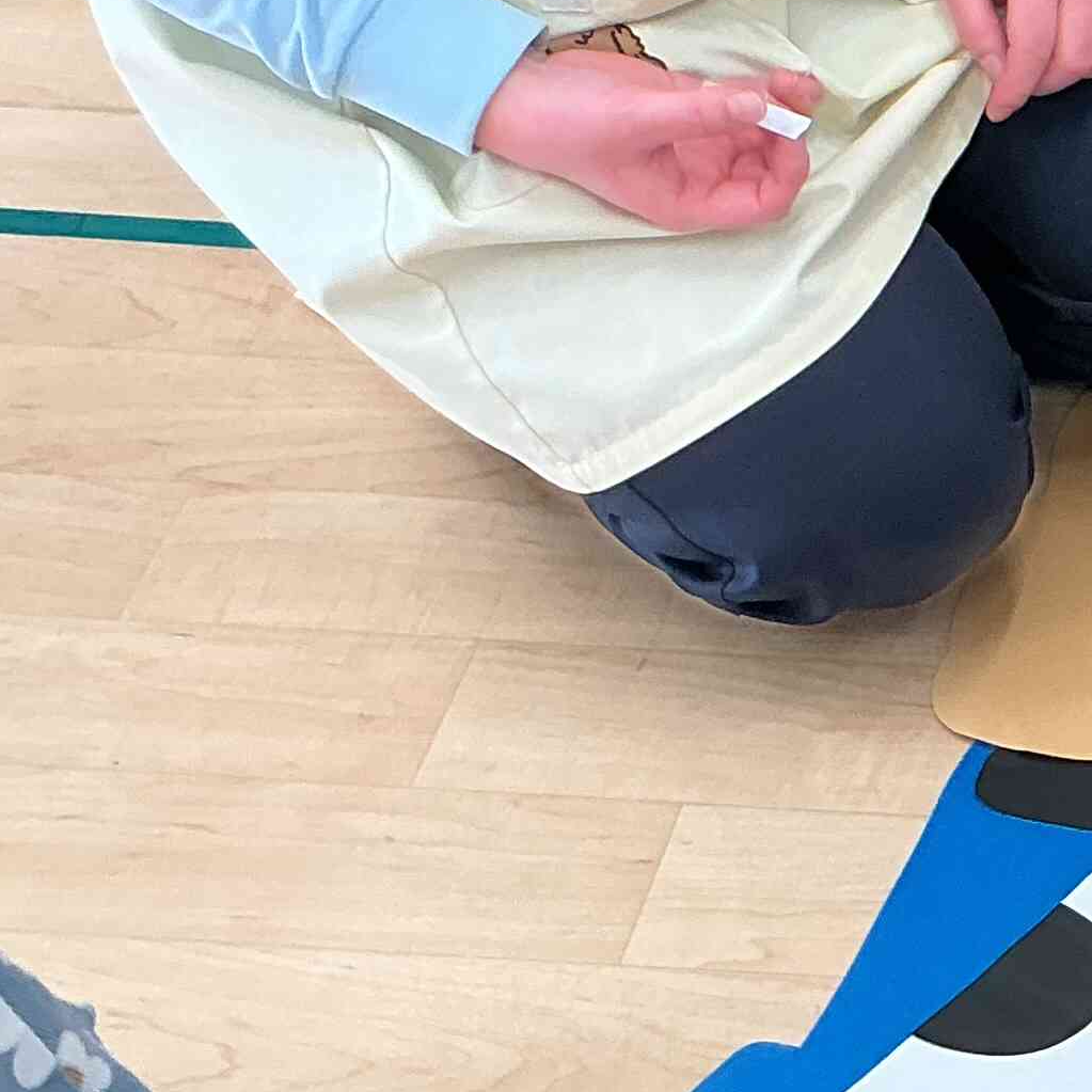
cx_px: 2048
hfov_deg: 14.7
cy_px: 607
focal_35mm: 101
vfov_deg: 17.2
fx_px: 3605
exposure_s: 1/100
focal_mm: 3
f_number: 1.8
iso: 32
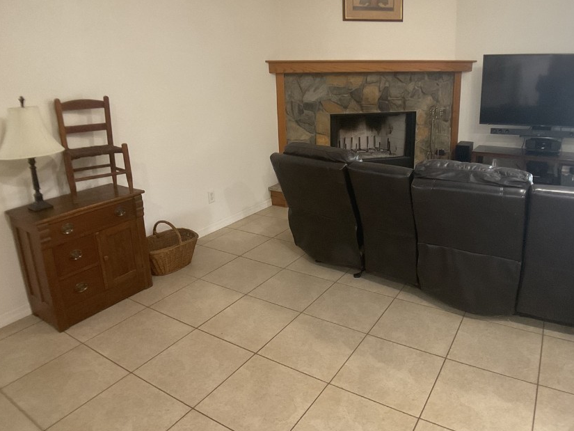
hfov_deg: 51.2
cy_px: 182
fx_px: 597
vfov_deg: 39.6
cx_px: 326
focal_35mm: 36
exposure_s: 1/40
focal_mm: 3
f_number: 1.8
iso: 250
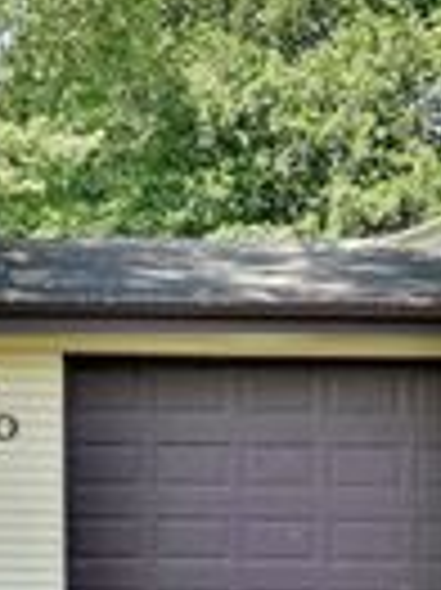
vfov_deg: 25.3
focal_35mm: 77
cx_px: -230
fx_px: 1310
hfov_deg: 17.2
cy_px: 212
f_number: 8
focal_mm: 14
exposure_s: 1/250
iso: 200
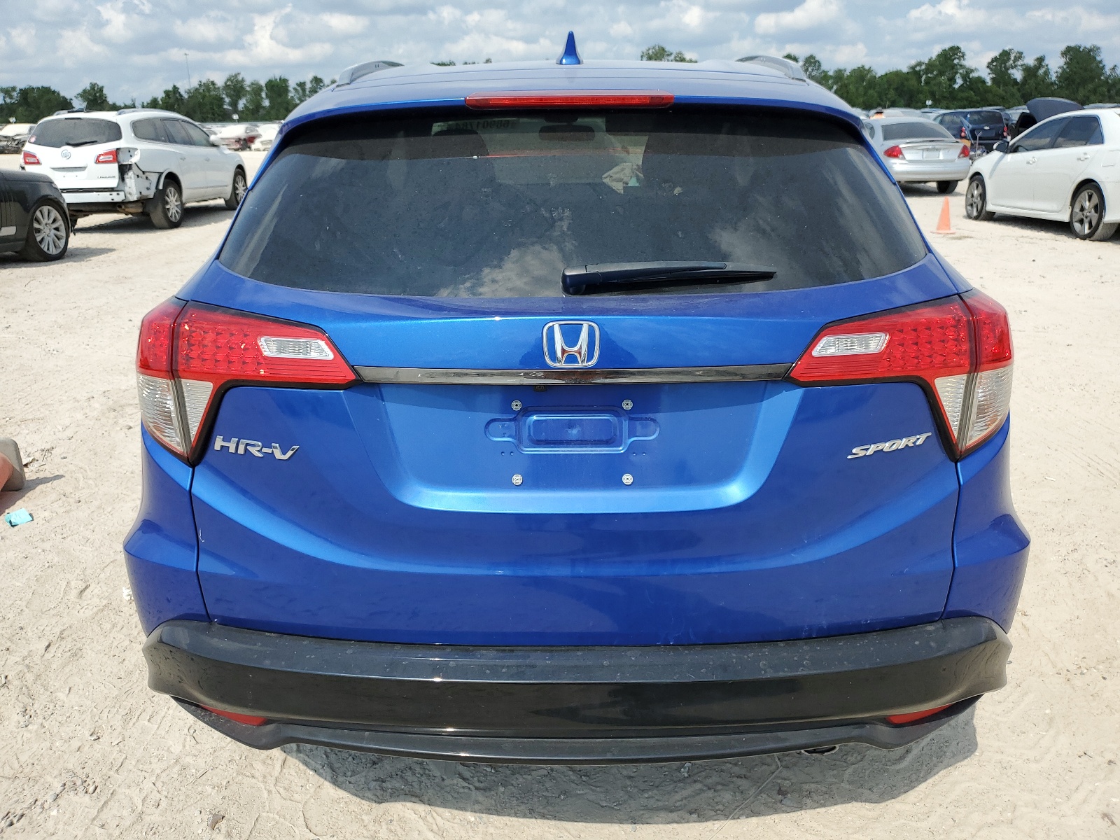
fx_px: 841
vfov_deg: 53.1
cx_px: 560
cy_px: 420
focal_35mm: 26
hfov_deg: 67.3
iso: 50
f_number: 1.5
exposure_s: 1/3333
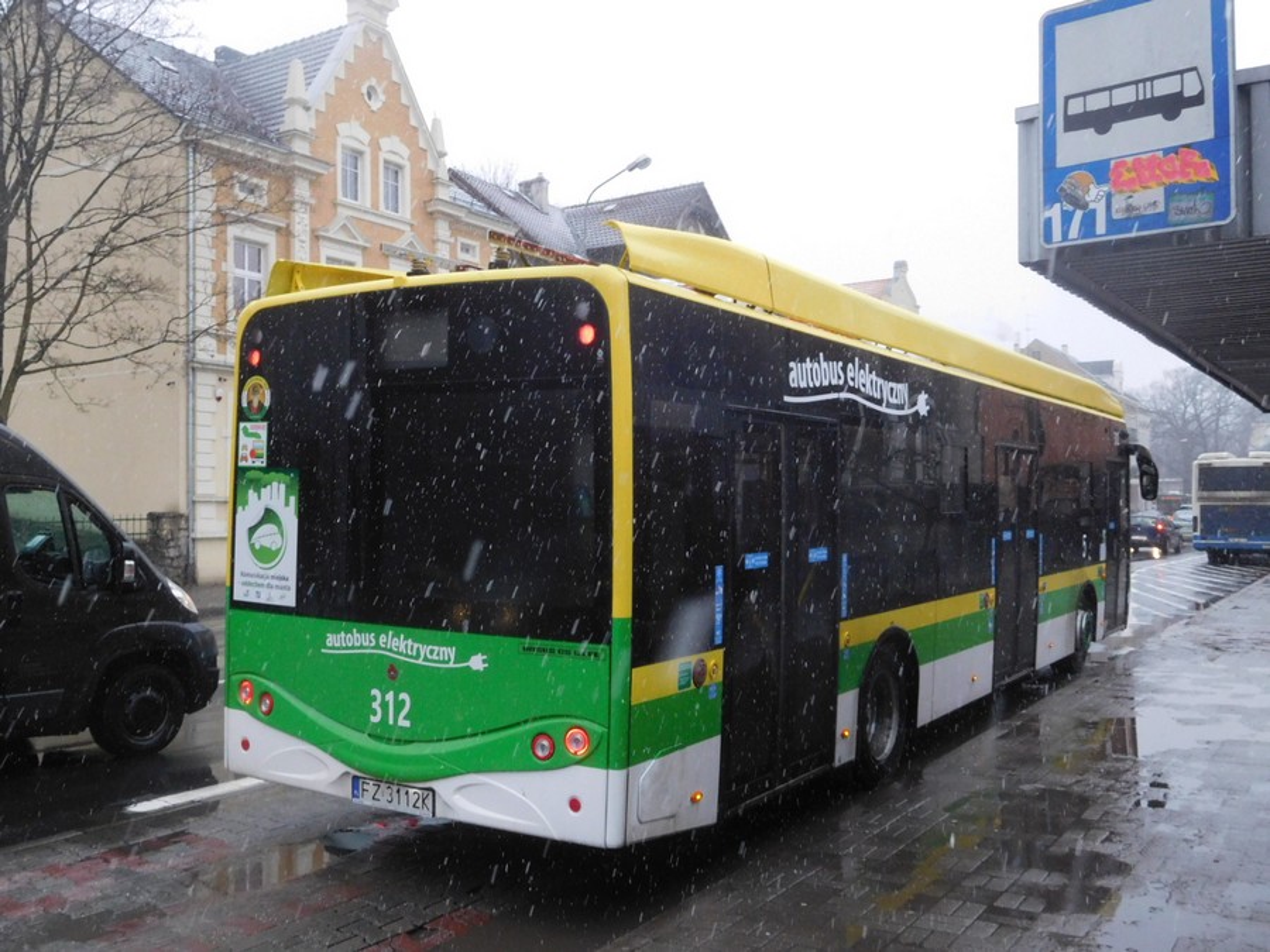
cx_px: 635
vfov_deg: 44.2
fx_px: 1174
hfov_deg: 56.8
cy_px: 476
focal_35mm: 32
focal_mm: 5.7
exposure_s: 1/200
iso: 400
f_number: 3.6
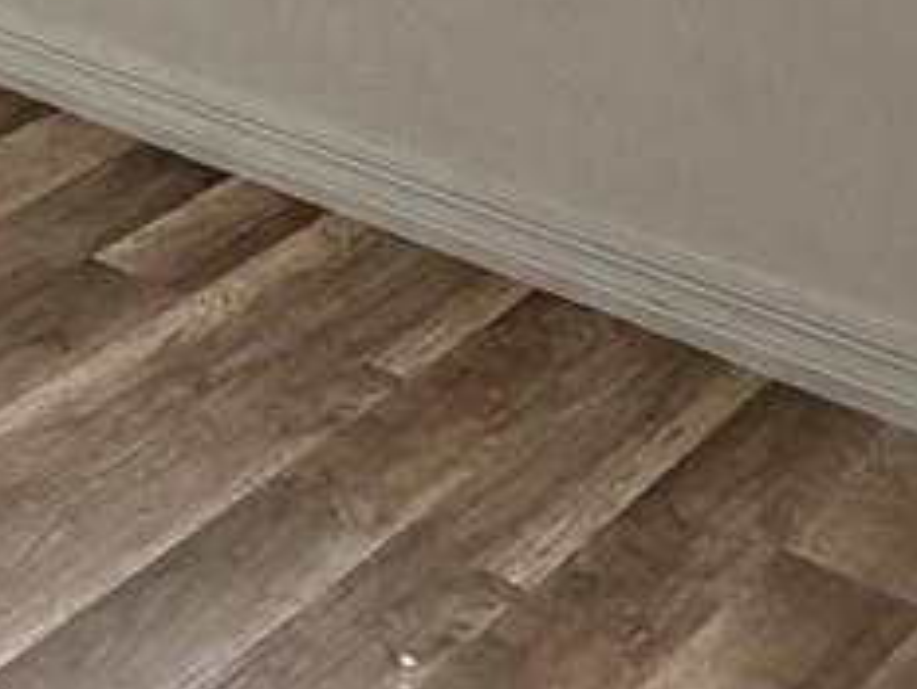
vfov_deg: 12.2
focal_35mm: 96
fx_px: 2544
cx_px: -1090
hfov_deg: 15.1
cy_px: -976
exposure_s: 1/121
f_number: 2.2
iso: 80
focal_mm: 2.22
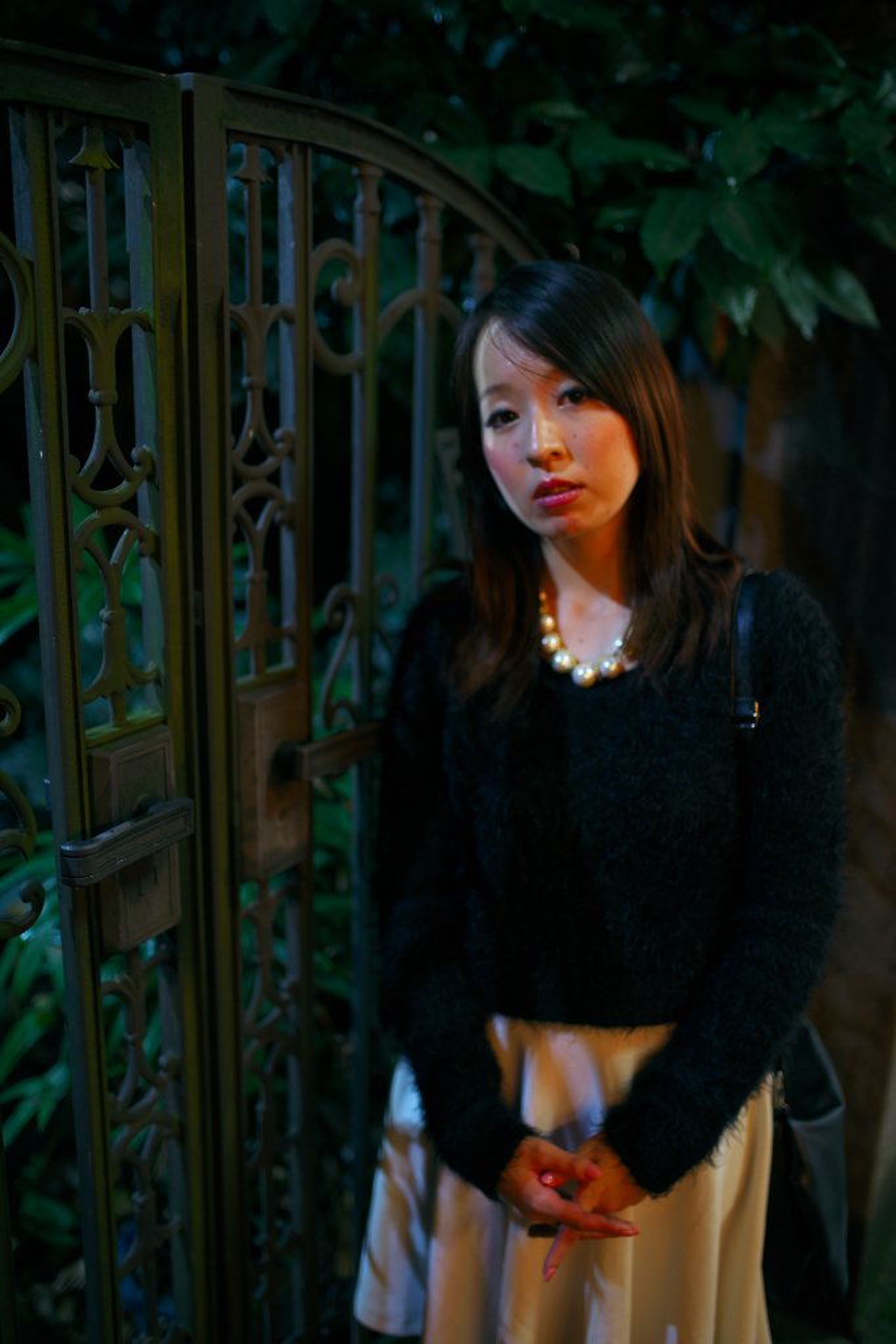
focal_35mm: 35
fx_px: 1306
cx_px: 448
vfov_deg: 54.4
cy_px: 672
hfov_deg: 37.9
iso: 800
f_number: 1.4
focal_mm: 35
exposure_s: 1/160
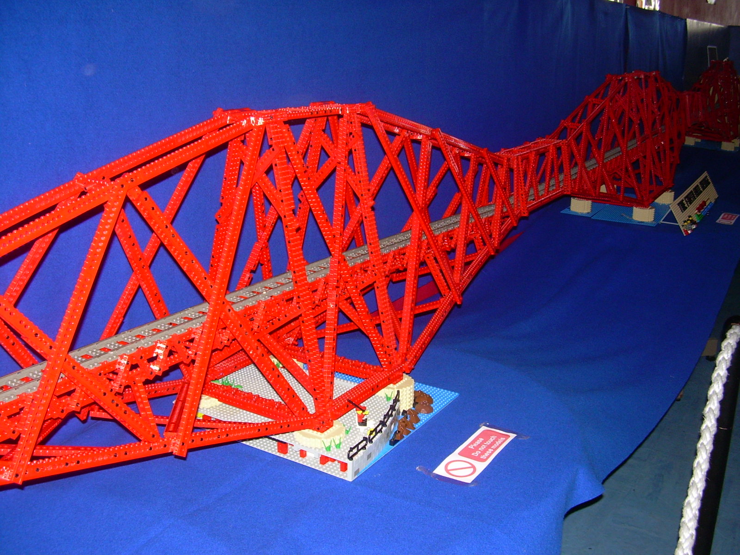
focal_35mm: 38
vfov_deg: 37.7
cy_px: 278
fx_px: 812
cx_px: 370
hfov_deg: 49.0
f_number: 2.8
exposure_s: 1/60
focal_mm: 6.3
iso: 130
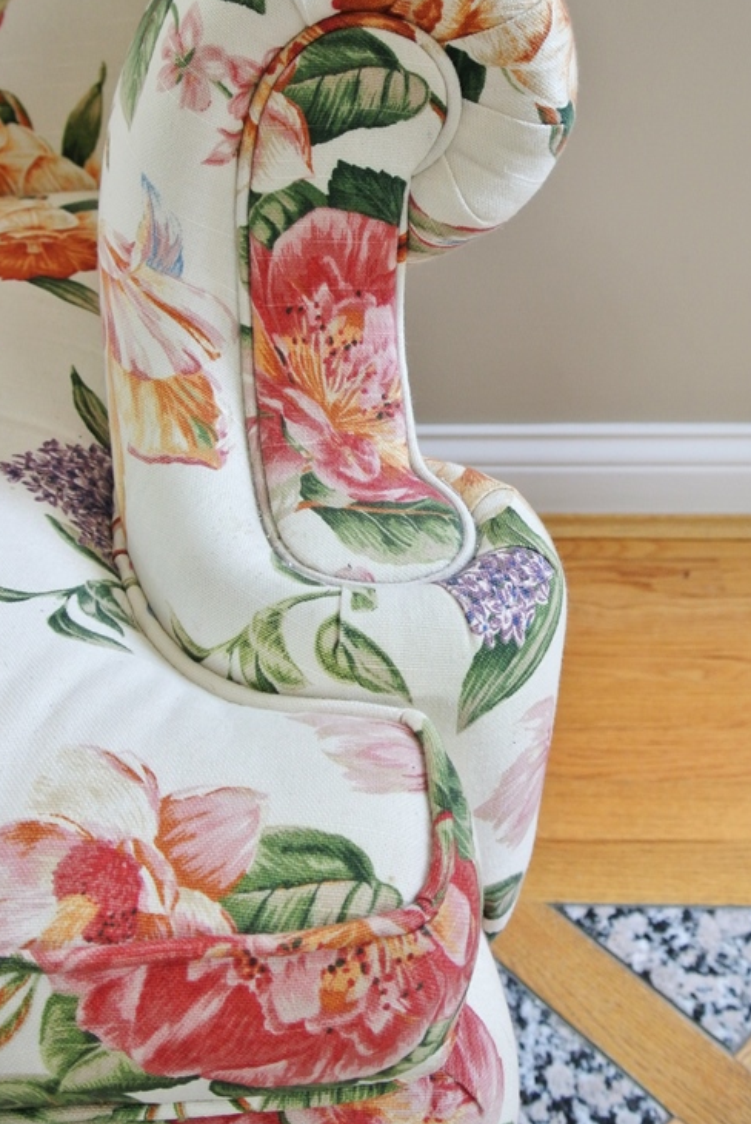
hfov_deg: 36.0
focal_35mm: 37
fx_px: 1156
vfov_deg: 51.6
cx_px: 345
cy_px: 467
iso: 400
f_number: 3.5
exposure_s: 1/60
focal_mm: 10
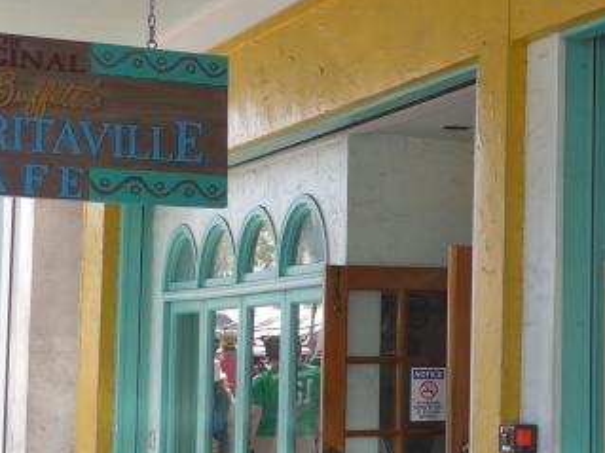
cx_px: 743
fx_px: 1625
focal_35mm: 93
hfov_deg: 19.7
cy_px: 258
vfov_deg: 15.9
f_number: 2.8
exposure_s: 1/200
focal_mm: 6
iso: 80
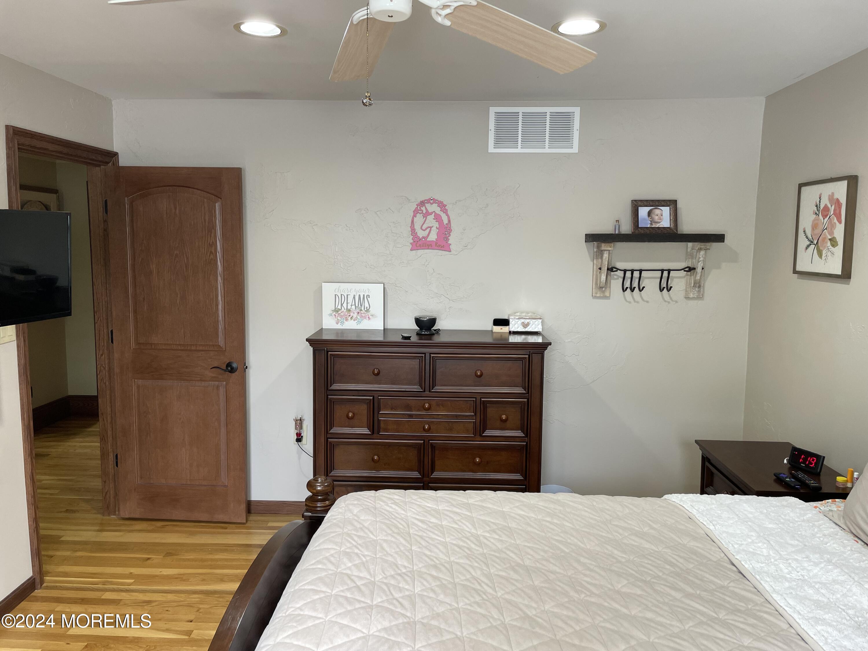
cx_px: 434
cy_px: 326
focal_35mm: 26
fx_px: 652
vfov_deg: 53.1
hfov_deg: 67.3
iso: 80
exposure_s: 1/60
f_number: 1.6
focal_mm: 4.2
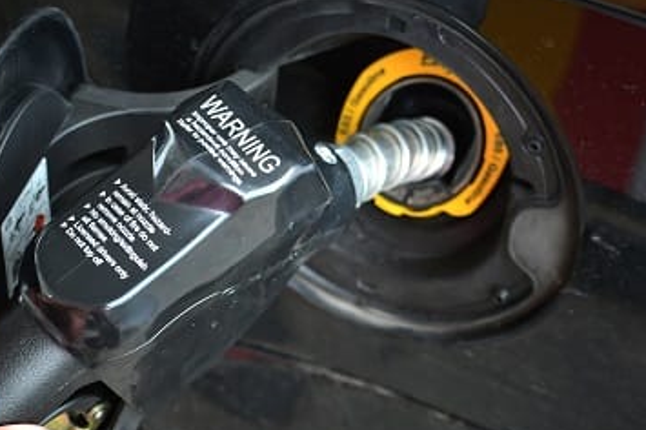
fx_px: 1593
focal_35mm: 89
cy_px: 353
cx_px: 202
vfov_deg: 15.2
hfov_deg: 22.8
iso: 250
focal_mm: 35
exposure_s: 1/80
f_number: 4.5
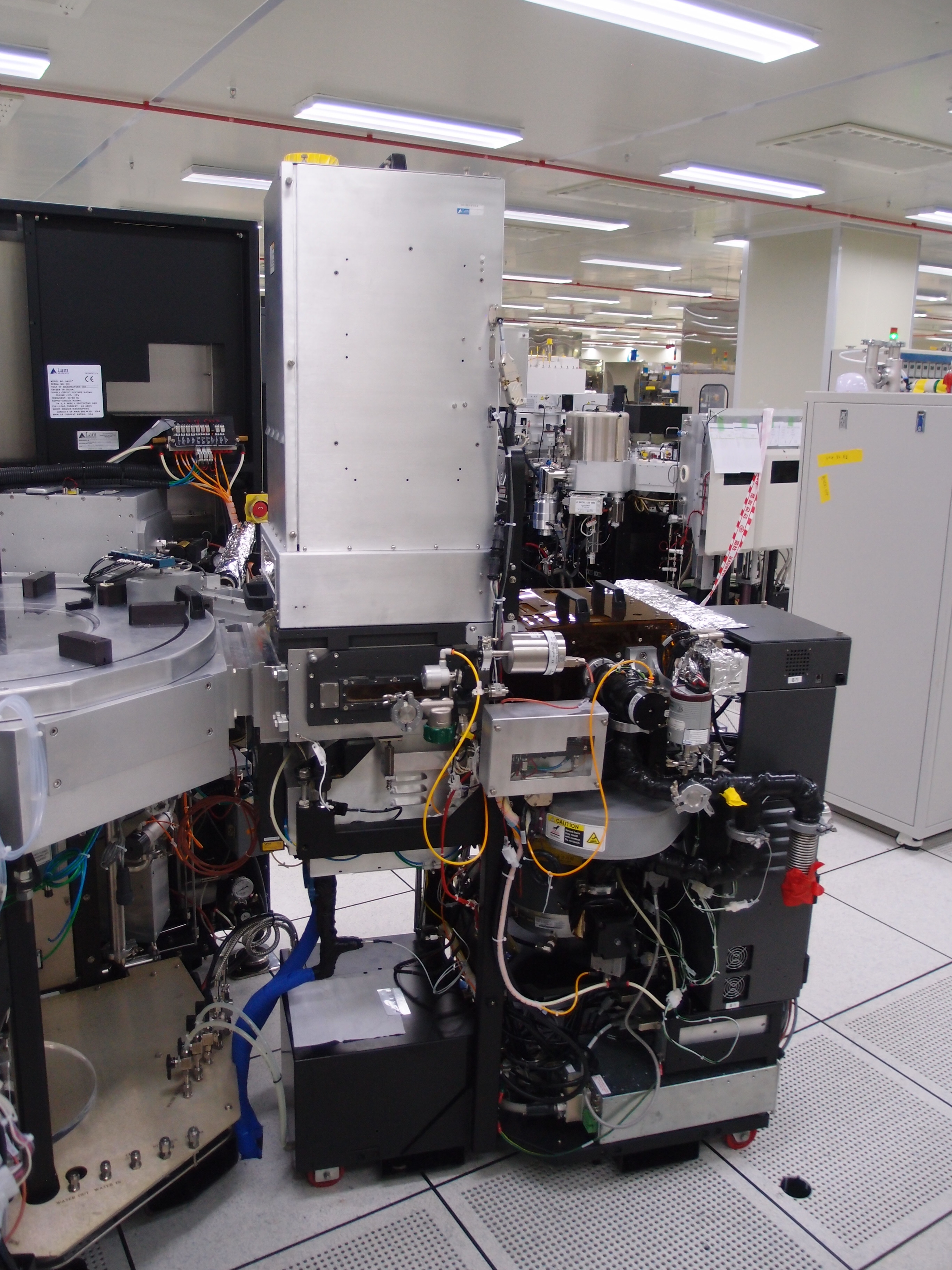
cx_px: 476
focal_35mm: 28
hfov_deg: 49.7
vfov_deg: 63.4
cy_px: 635
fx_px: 1027
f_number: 1.8
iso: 200
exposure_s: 1/60
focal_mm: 6
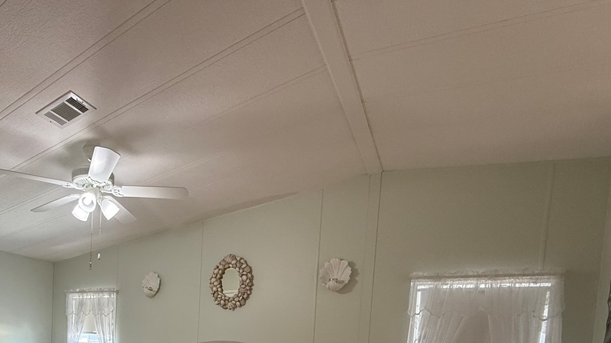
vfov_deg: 40.7
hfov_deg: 72.1
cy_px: 354
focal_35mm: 24
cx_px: 168
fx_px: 389
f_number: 2.2
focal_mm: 2.22
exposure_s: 1/120
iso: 200
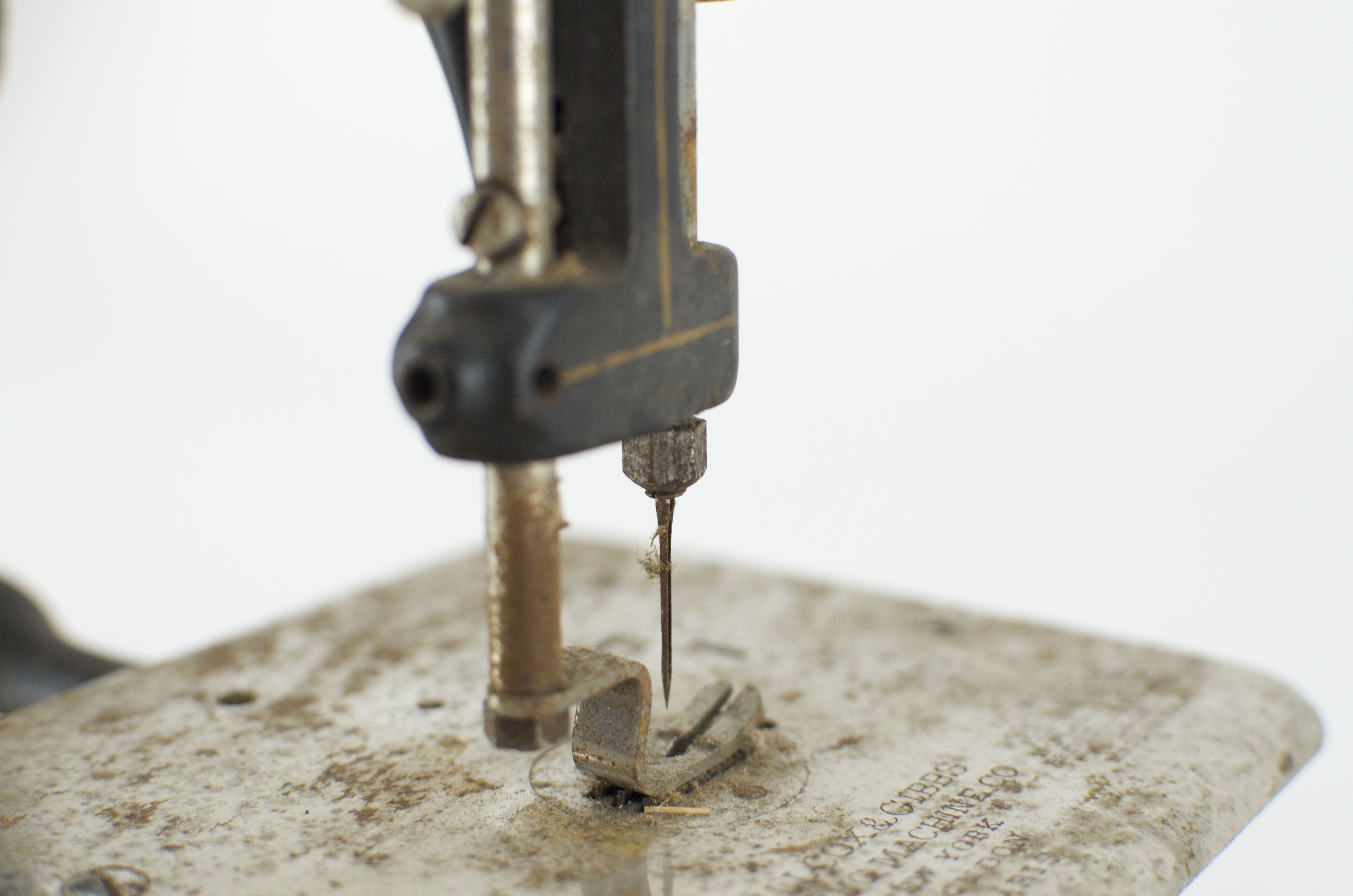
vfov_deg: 25.6
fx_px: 1969
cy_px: 448
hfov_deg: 37.9
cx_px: 676
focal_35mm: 52
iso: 640
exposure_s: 1/125
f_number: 4
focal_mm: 35
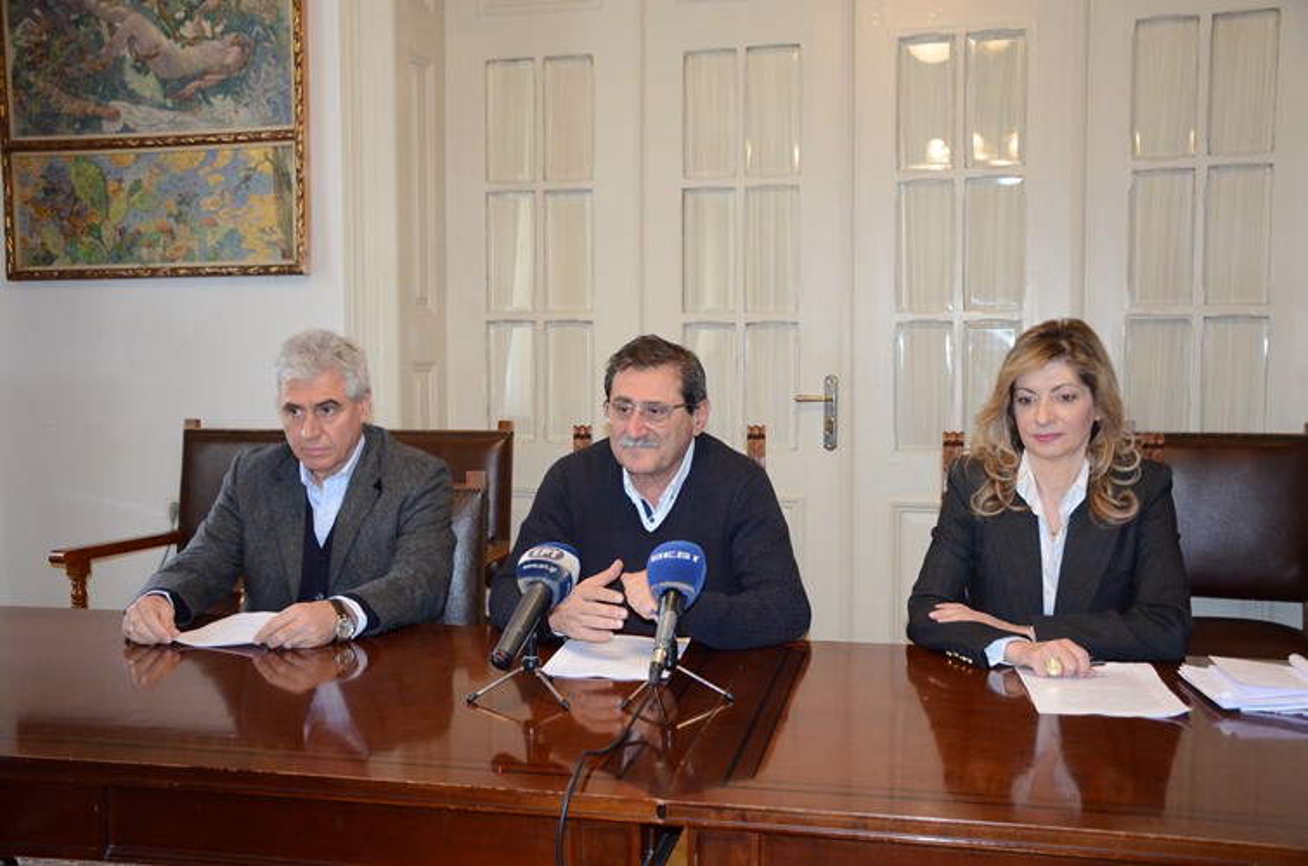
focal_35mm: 36
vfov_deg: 36.7
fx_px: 1305
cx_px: 654
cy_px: 433
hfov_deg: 53.2
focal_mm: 24
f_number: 3.8
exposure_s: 1/50
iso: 2000
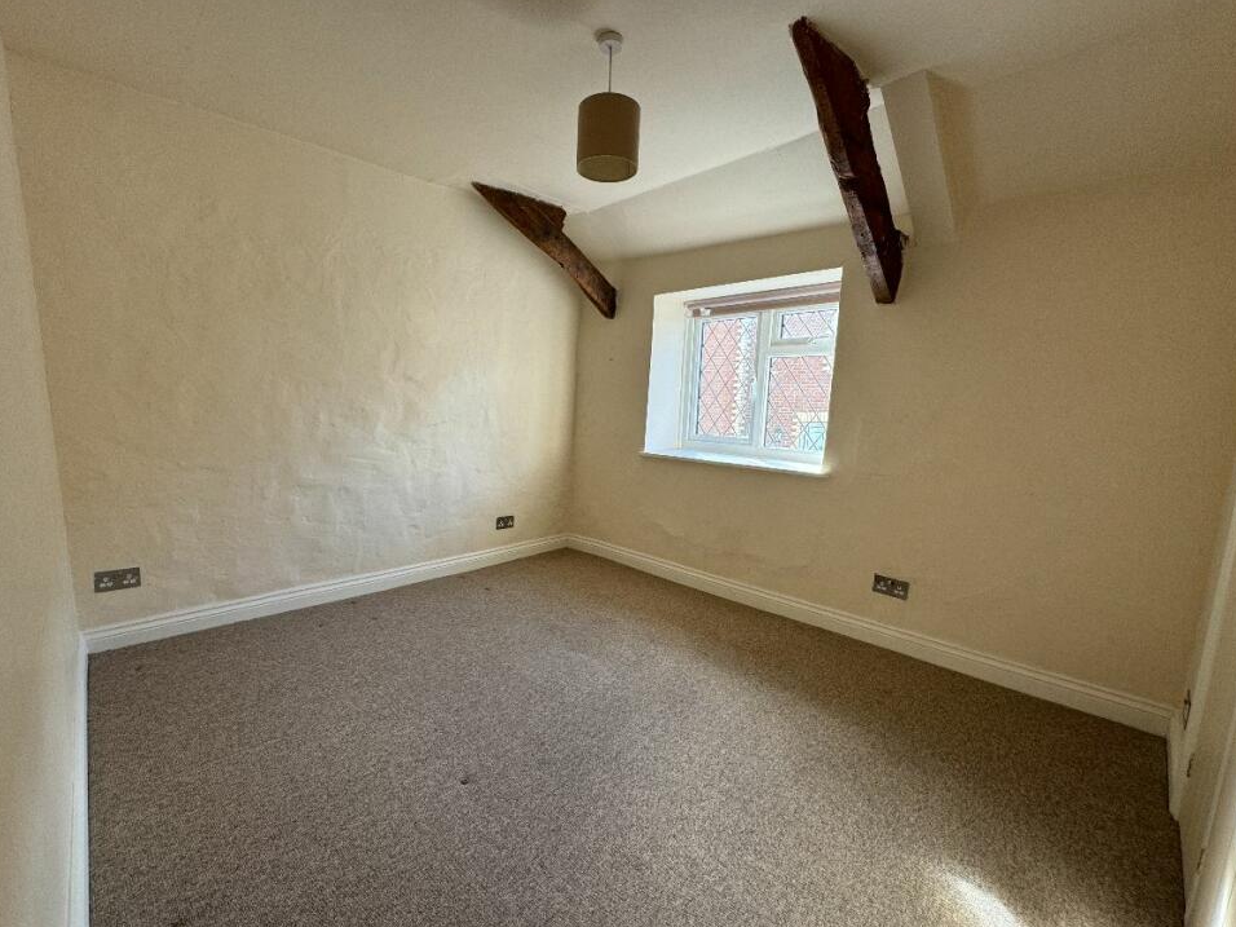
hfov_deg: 98.1
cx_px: 591
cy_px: 485
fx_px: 536
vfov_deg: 81.7
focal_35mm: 15
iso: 80
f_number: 2.2
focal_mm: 2.22
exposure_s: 1/99
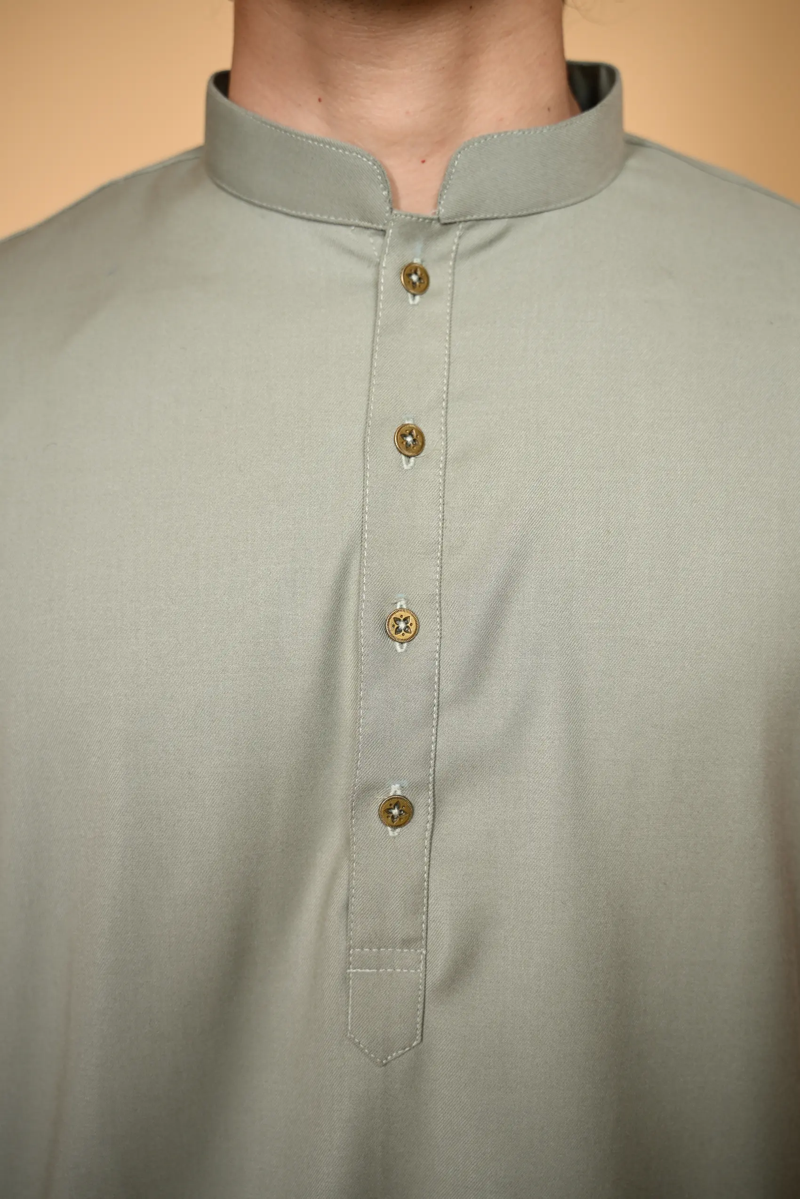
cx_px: 400
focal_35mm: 38
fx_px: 1267
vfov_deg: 50.7
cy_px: 600
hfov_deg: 35.1
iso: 100
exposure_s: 1/200
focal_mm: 38
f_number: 2.8
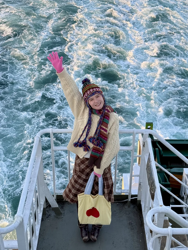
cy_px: 125
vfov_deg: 39.7
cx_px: 94
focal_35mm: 48
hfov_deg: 30.3
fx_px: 348
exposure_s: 1/706
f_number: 1.78
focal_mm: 6.76
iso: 80
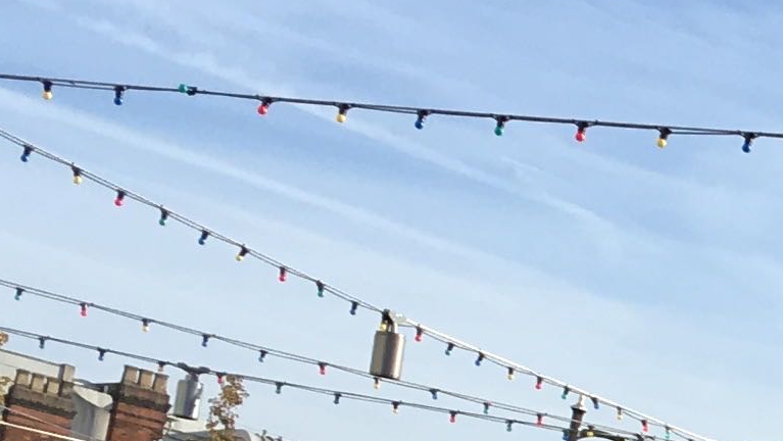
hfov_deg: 11.9
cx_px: 1427
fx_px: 3448
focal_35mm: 166
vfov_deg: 7.1
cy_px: 832
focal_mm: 4.15
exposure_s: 1/1040
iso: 25
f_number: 2.2
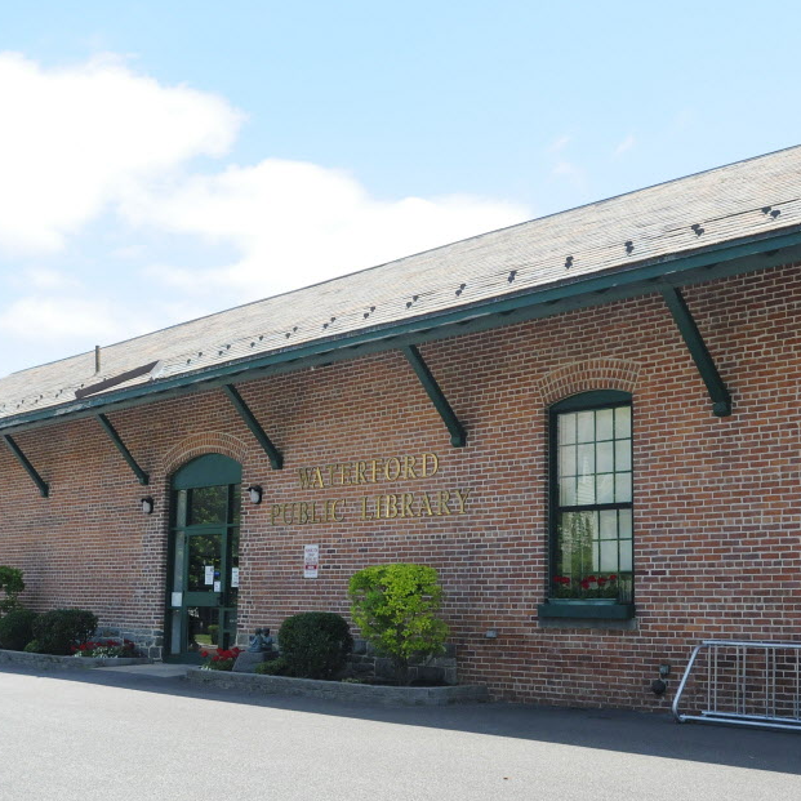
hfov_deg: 39.9
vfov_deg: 40.0
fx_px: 1100
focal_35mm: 42
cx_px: 457
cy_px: 436
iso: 1000
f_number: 5.6
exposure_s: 1/2000
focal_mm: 20
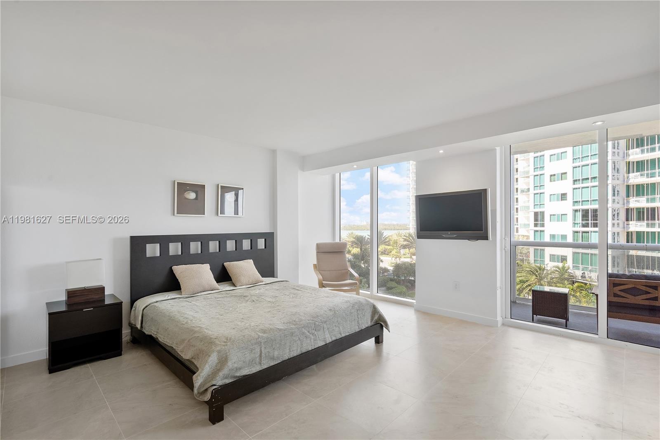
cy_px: 220
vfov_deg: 73.7
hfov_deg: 96.7
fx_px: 293
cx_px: 330
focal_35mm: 16
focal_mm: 16
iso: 800
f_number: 9
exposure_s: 1/30
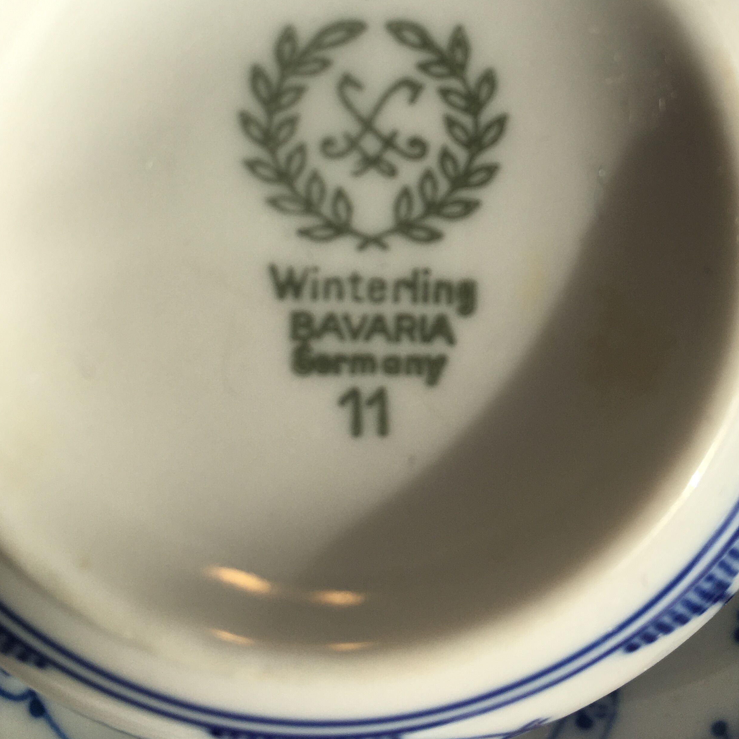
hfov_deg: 39.9
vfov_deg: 38.5
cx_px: 428
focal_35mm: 42
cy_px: 146
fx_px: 1014
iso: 25
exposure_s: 1/668
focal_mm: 4.15
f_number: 2.2
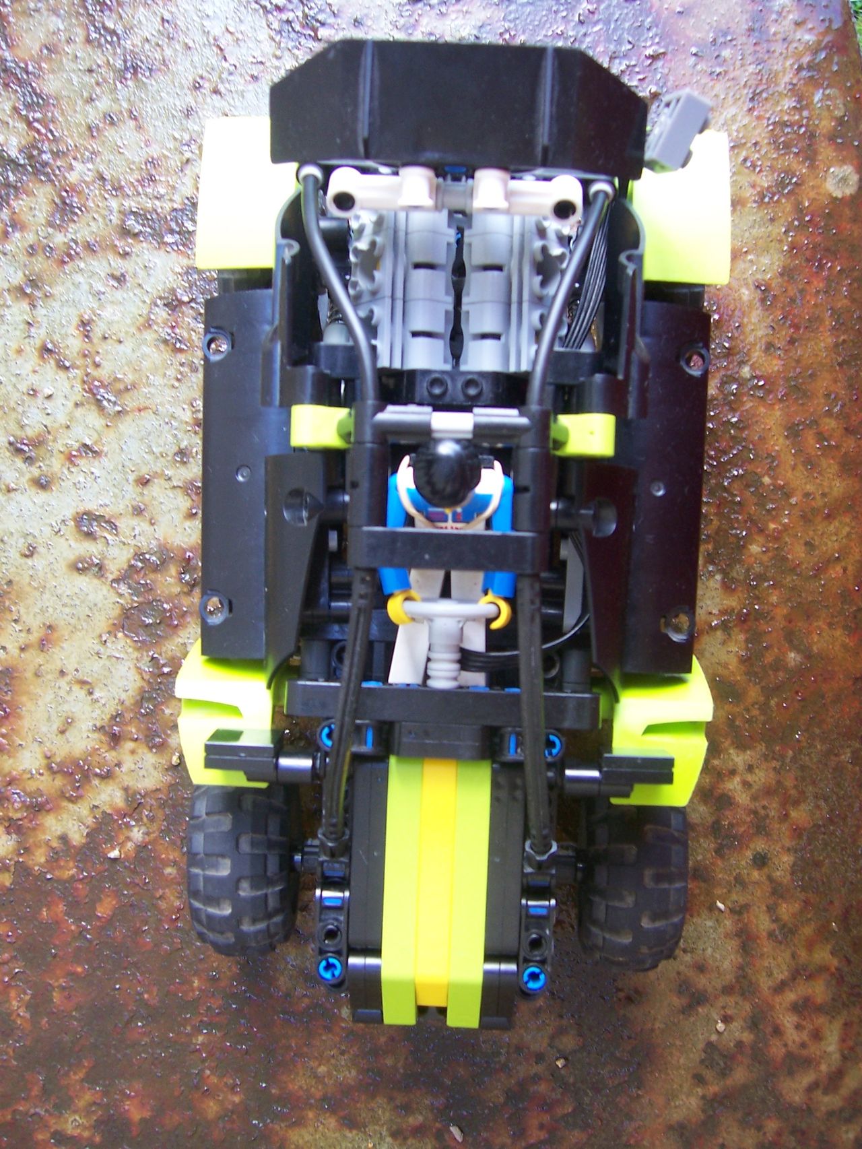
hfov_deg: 39.7
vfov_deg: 51.3
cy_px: 574
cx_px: 431
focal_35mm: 36
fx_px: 1195
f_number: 3
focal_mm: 6
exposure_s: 1/30
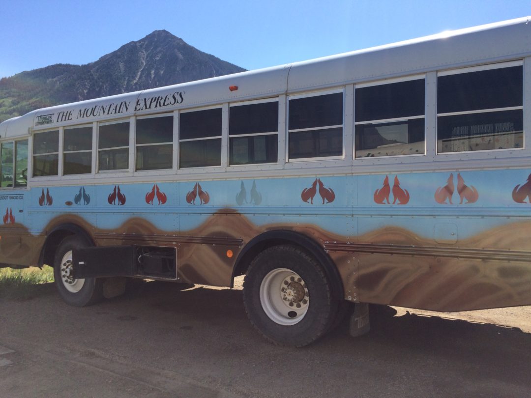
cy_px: 199
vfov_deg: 48.2
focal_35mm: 29
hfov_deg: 61.7
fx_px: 445
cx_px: 266
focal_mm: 4.15
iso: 32
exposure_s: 1/1520
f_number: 2.2
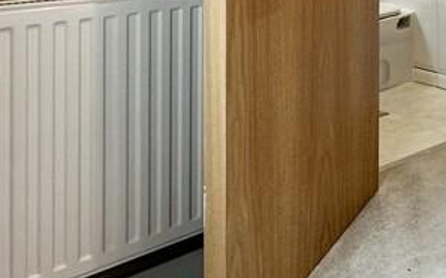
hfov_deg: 27.9
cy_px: -91
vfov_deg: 22.4
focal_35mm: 51
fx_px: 620
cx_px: 657
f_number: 2.2
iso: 160
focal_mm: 2.22
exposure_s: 1/100
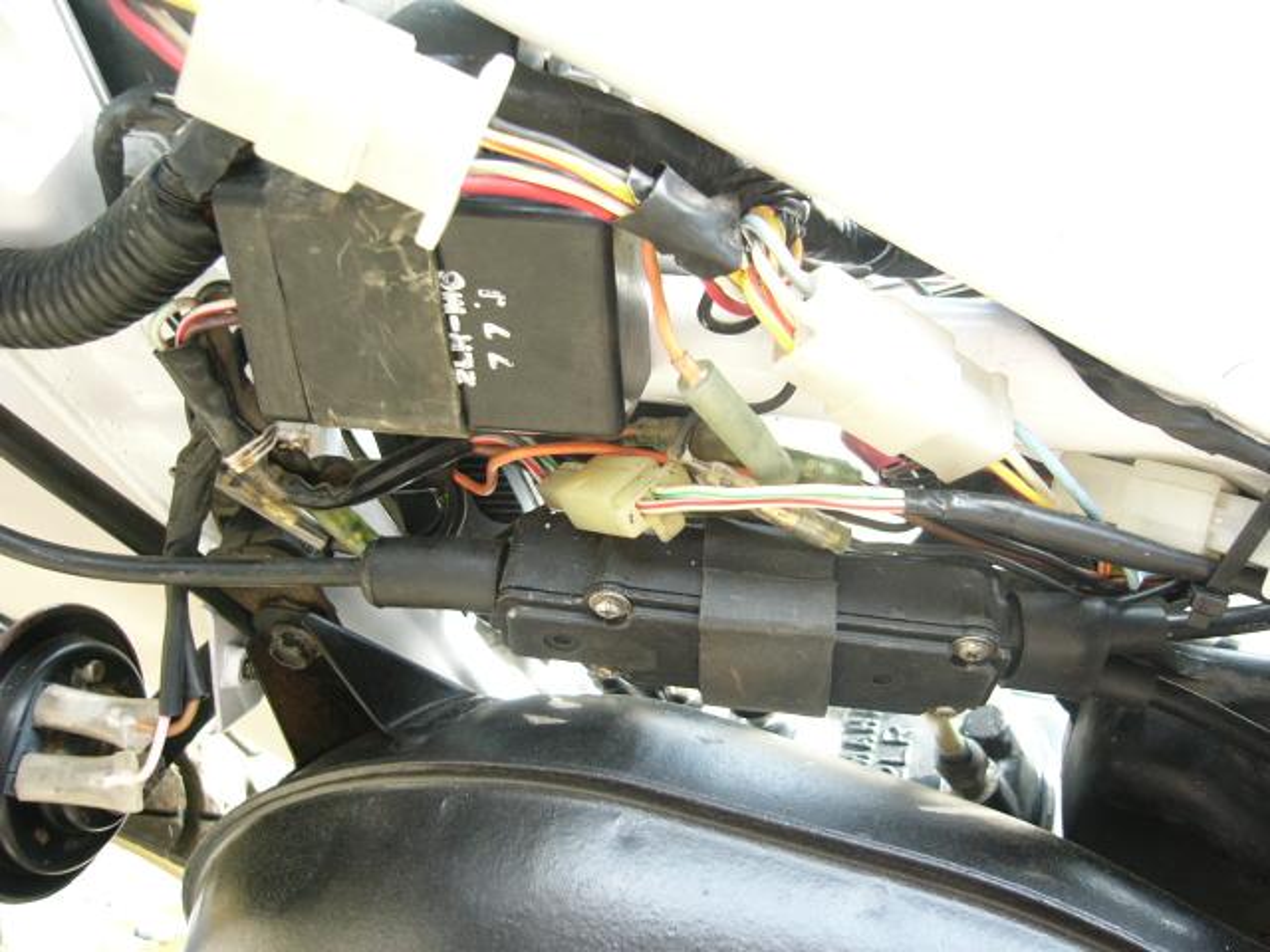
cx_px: 635
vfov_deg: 40.7
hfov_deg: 52.6
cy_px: 476
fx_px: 1284
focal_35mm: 35
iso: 100
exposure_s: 1/60
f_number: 2.8
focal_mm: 5.8
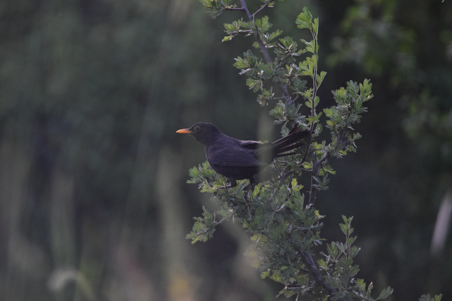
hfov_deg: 2.3
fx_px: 11297
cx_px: 226
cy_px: 150
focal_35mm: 900
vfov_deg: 1.5
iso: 3200
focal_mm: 600
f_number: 6.3
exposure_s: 1/800
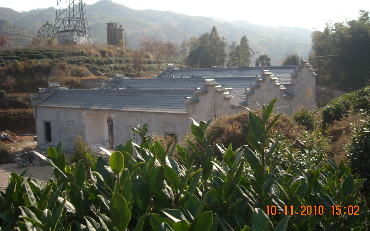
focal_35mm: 38
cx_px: 186
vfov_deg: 33.5
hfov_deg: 51.5
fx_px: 383
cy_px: 98
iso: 64
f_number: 5.6
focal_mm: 5.7
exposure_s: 1/168
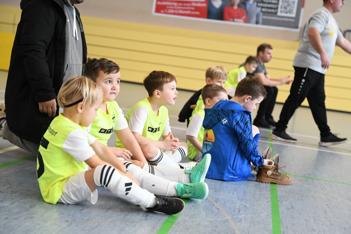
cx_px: 176
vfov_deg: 24.6
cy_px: 117
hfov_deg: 36.3
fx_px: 536
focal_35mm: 55
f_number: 2.8
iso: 5000
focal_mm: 55
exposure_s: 1/800
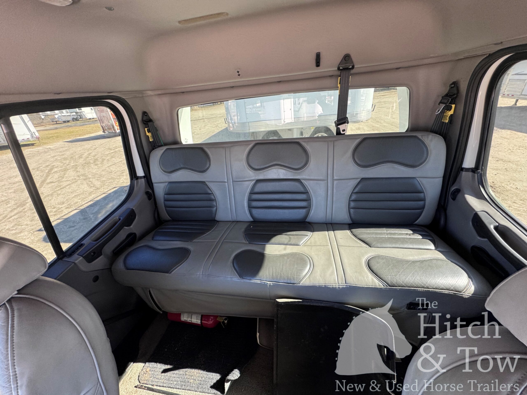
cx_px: 264
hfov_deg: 102.1
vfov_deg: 85.7
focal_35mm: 14
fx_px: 213
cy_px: 198
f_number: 2.2
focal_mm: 2.22
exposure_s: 1/99
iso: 125
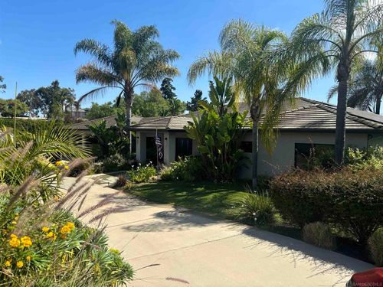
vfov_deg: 53.1
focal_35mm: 26
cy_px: 144
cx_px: 192
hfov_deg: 67.3
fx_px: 288
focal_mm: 5.96
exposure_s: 1/2288
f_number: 1.6
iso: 50
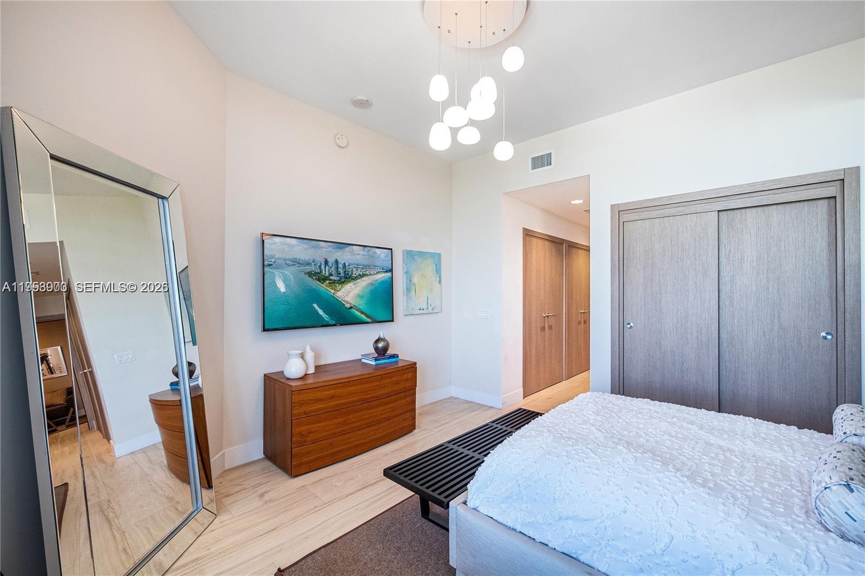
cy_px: 288
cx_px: 432
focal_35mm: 14
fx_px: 336
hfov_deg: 104.3
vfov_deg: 81.2
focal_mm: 7
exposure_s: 1/125
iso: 800
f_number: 4
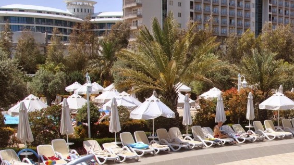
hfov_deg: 31.3
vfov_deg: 18.5
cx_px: 264
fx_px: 499
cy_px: 144
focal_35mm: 64
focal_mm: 20
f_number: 9
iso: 100
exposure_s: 1/320
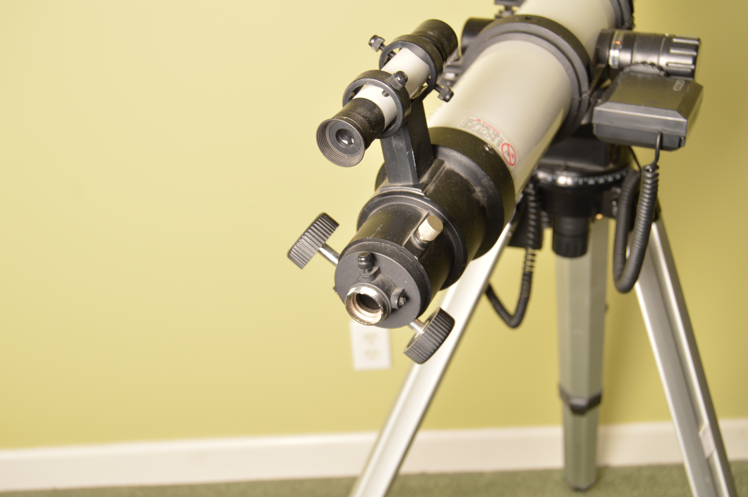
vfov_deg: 28.9
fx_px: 965
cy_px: 248
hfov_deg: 42.4
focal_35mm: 46
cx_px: 374
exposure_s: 1/160
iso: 200
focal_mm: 31
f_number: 5.6
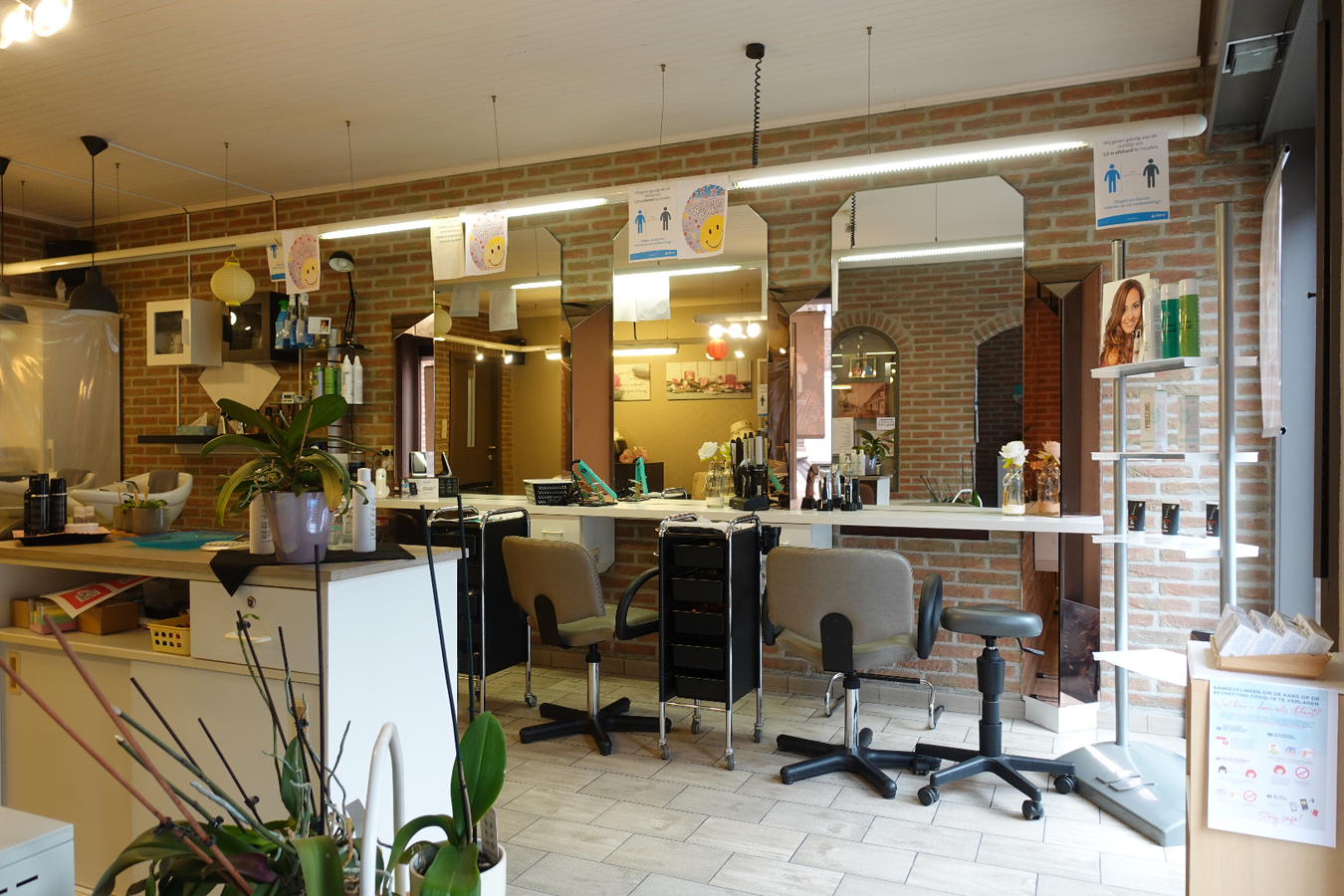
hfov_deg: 73.7
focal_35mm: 24
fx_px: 896
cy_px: 448
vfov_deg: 53.1
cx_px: 672
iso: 125
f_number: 2.8
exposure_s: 1/30
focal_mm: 8.8
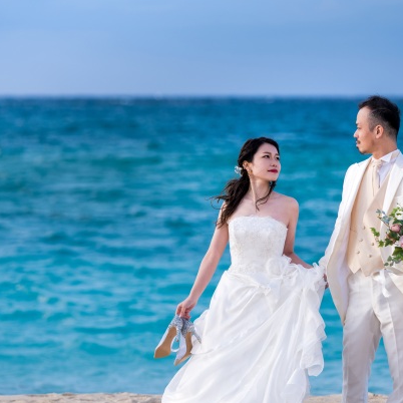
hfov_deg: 7.7
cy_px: 218
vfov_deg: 7.7
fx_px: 3003
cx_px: 205
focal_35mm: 228
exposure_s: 1/800
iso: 100
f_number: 2.8
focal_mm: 135
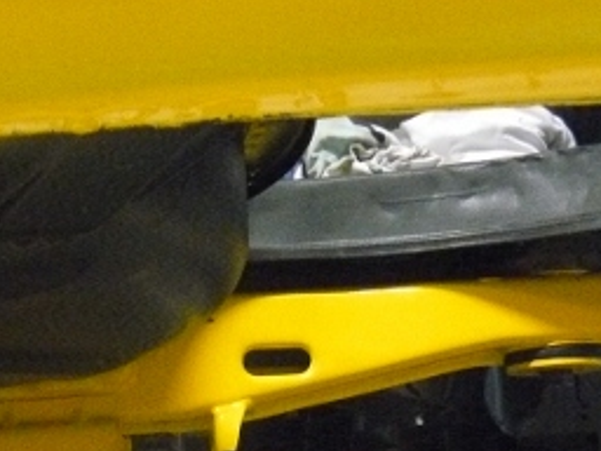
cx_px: -42
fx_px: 1563
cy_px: 411
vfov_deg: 16.2
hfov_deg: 20.8
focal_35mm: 90
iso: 800
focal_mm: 6
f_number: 2.8
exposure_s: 1/13
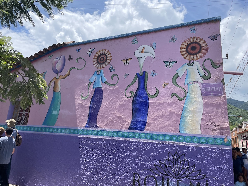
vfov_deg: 53.1
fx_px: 186
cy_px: 93
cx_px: 124
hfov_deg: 67.3
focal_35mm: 26
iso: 32
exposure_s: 1/2092
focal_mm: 4.2
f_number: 1.6
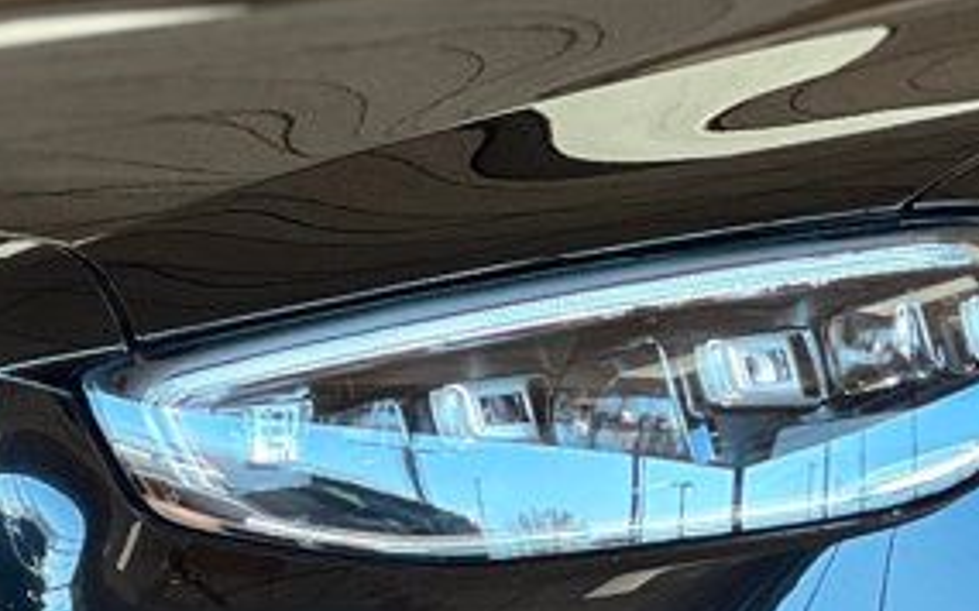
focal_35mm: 293
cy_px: 683
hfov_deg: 7.2
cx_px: 347
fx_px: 7816
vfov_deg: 4.5
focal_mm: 9
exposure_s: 1/120
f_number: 2.8
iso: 160
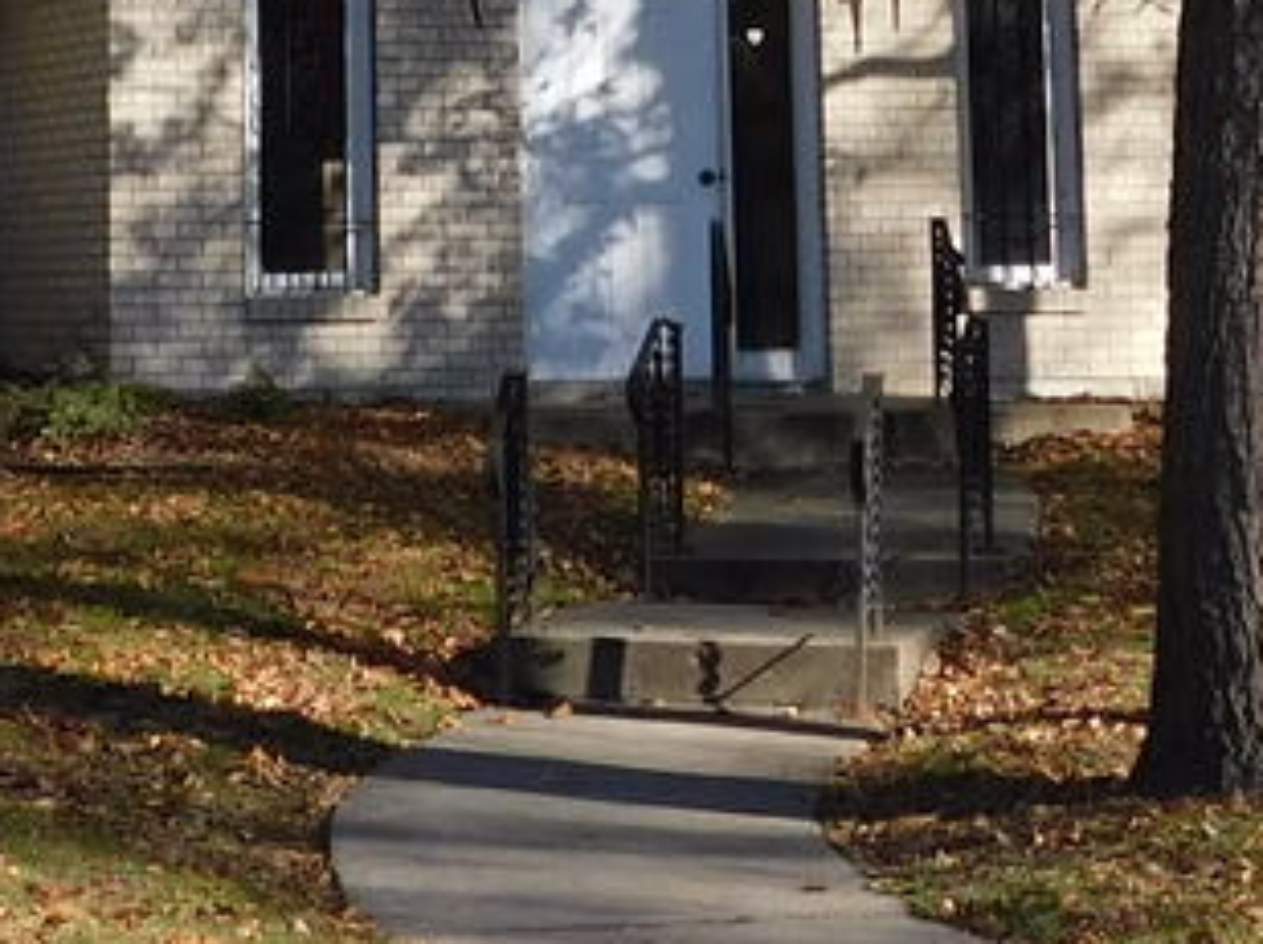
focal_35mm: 140
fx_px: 5102
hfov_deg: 14.0
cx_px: 114
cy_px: -568
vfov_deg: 10.2
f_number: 3.2
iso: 125
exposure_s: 1/800
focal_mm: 5.3
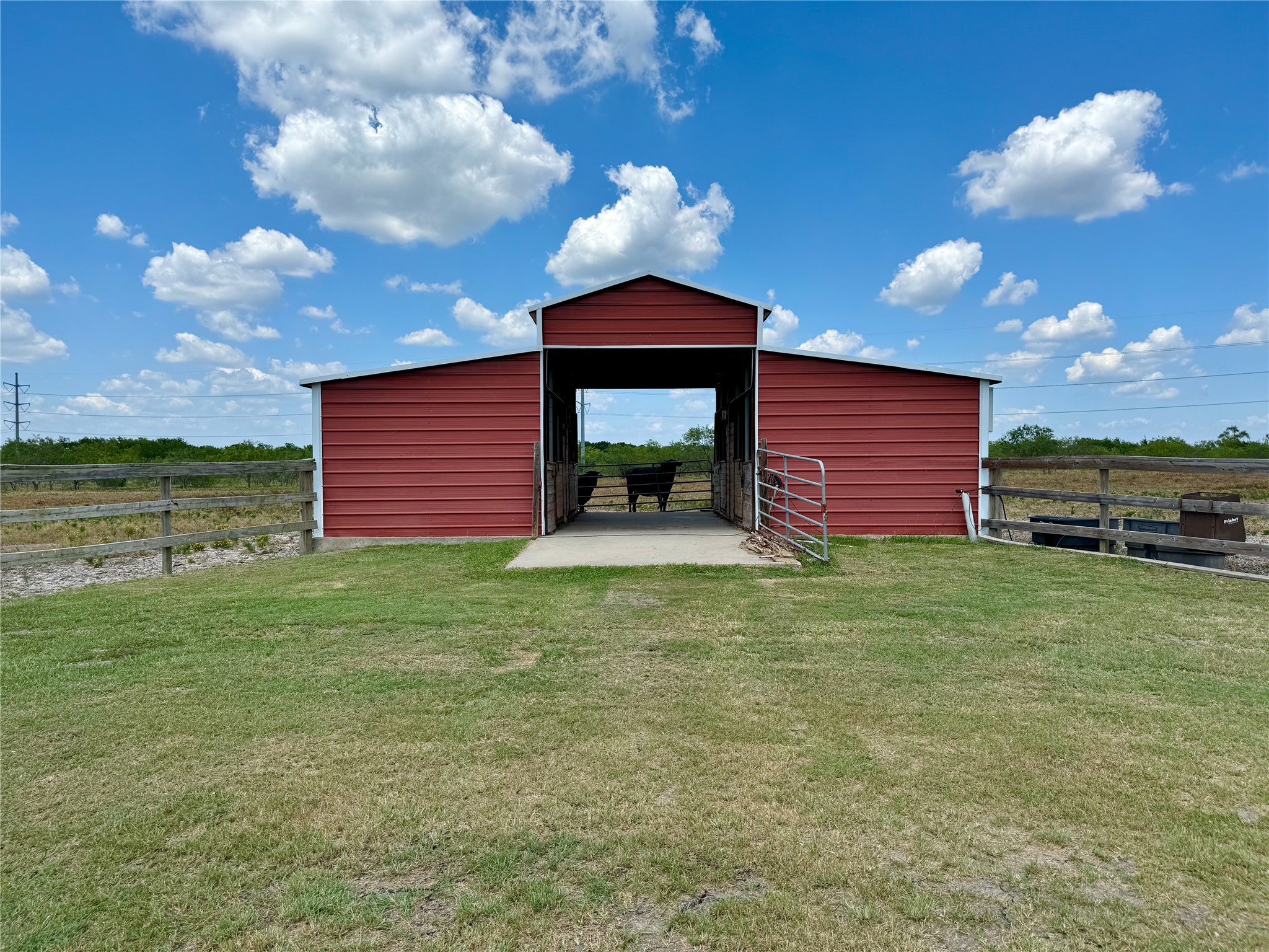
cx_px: 634
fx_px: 880
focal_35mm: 24
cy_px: 476
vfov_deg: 56.8
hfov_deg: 71.6
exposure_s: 1/4608
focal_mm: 6.76
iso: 80
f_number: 1.78
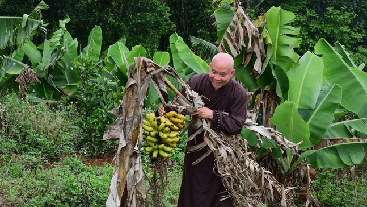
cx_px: 183
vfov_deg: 12.1
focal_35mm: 100
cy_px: 93
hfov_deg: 21.4
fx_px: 973
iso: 400
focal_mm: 95
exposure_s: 1/100
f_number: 13
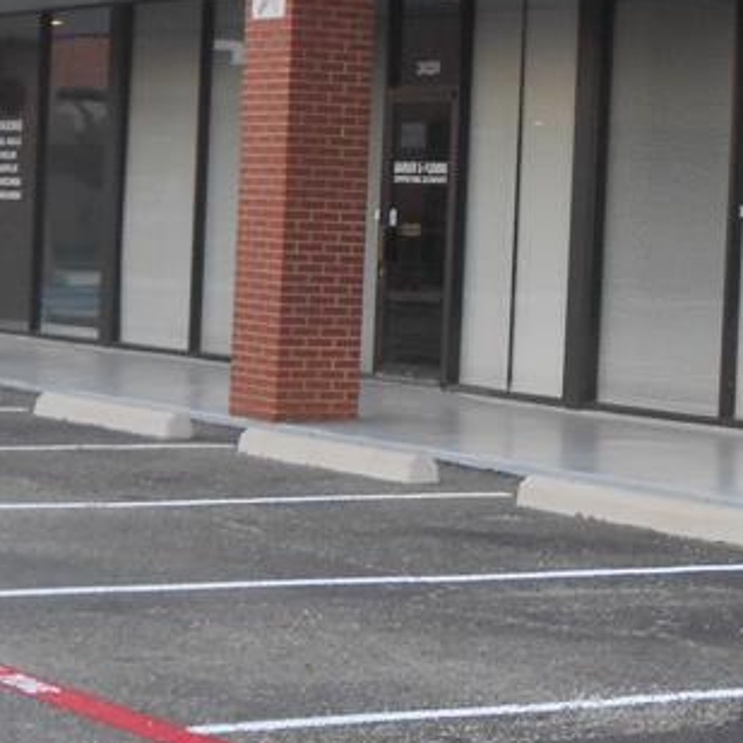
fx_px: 3133
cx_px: -2
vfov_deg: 13.5
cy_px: 279
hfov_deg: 13.3
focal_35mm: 129
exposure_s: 1/30
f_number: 4.5
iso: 200
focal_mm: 7.8
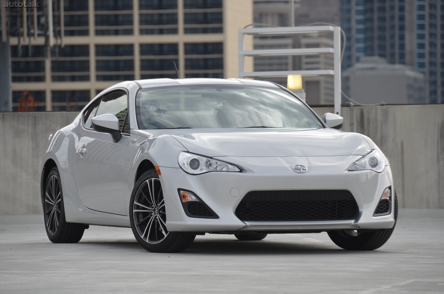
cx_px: 222
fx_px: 3692
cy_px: 147
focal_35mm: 300
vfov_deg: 4.6
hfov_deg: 6.9
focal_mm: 200
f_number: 5.6
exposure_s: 1/1600
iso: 400
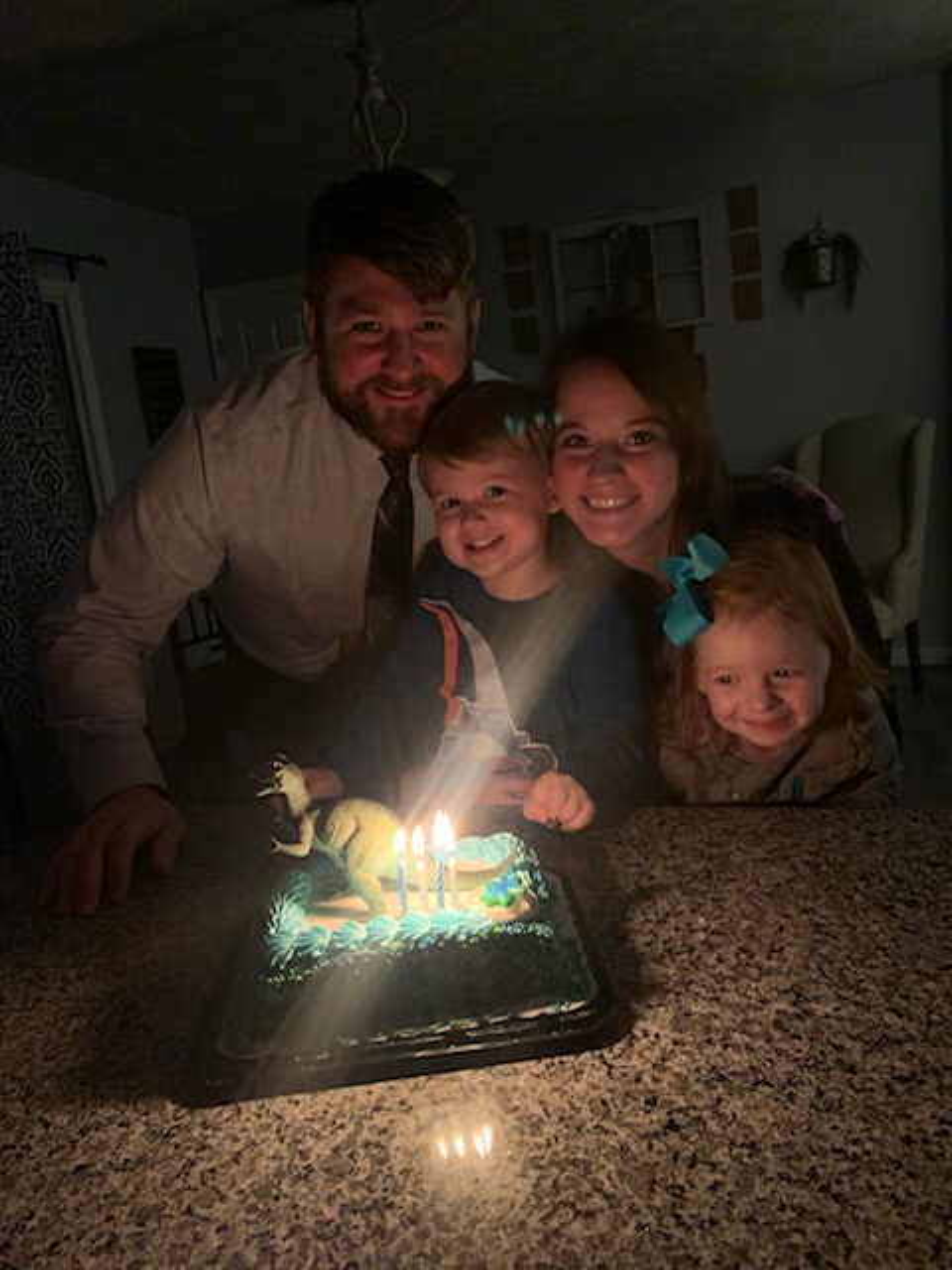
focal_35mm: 26
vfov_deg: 67.3
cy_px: 635
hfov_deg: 53.1
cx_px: 476
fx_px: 953
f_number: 1.8
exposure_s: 1/30
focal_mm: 4.25
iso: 320
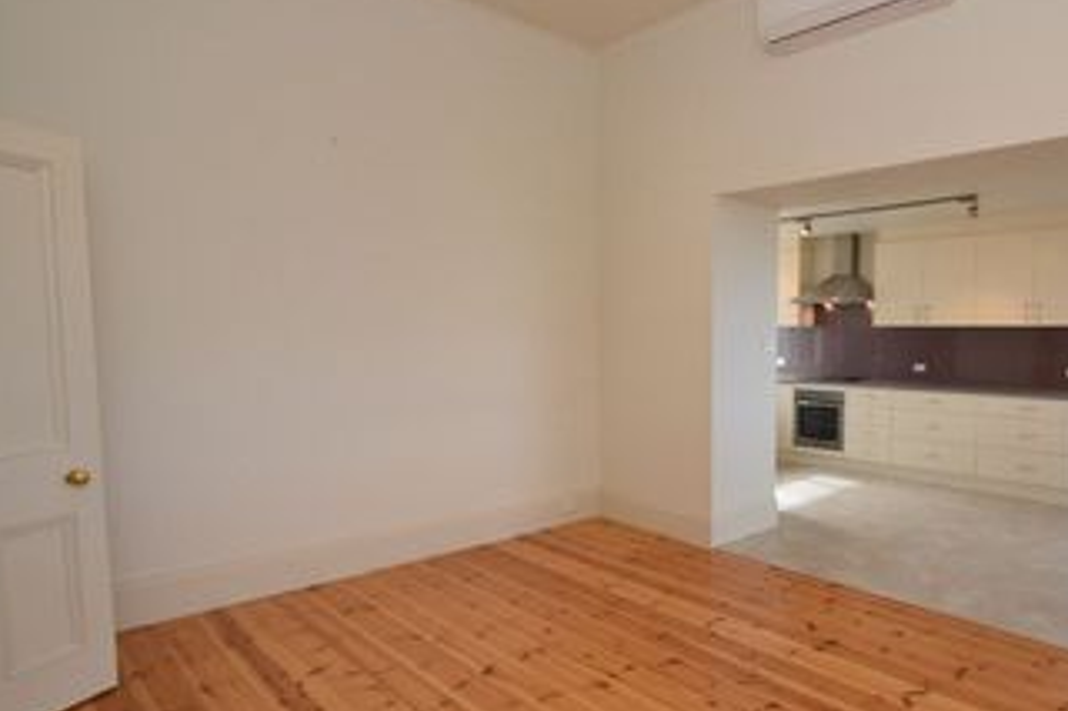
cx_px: 748
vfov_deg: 57.1
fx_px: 652
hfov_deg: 75.1
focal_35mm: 22
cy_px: 392
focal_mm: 10
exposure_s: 1/125
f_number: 5.6
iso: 720
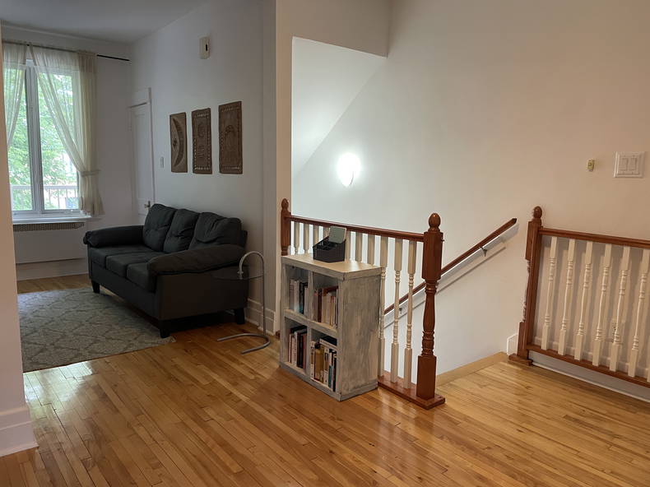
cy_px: 244
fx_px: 488
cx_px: 325
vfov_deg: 53.0
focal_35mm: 26
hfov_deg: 67.3
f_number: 1.6
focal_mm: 4.2
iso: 200
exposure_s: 1/60
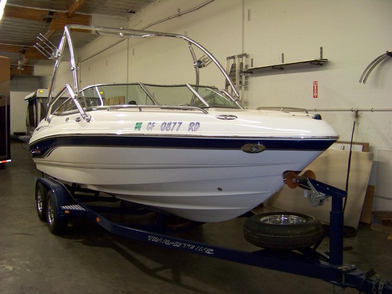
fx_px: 408
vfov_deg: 39.7
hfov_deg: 51.4
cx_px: 196
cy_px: 147
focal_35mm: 36
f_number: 2.8
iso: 200
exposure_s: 1/30
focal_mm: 5.85
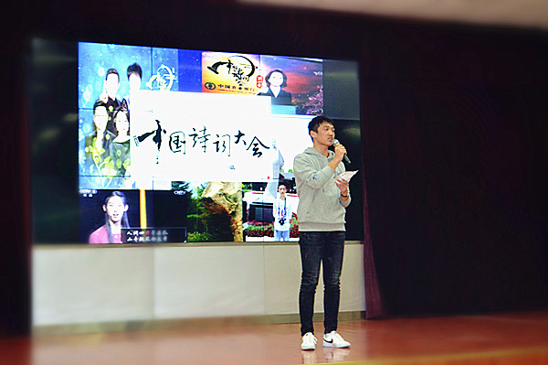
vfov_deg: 23.7
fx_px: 867
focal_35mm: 57
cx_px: 274
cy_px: 182
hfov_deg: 35.1
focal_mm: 38
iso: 1250
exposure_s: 1/60
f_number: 5
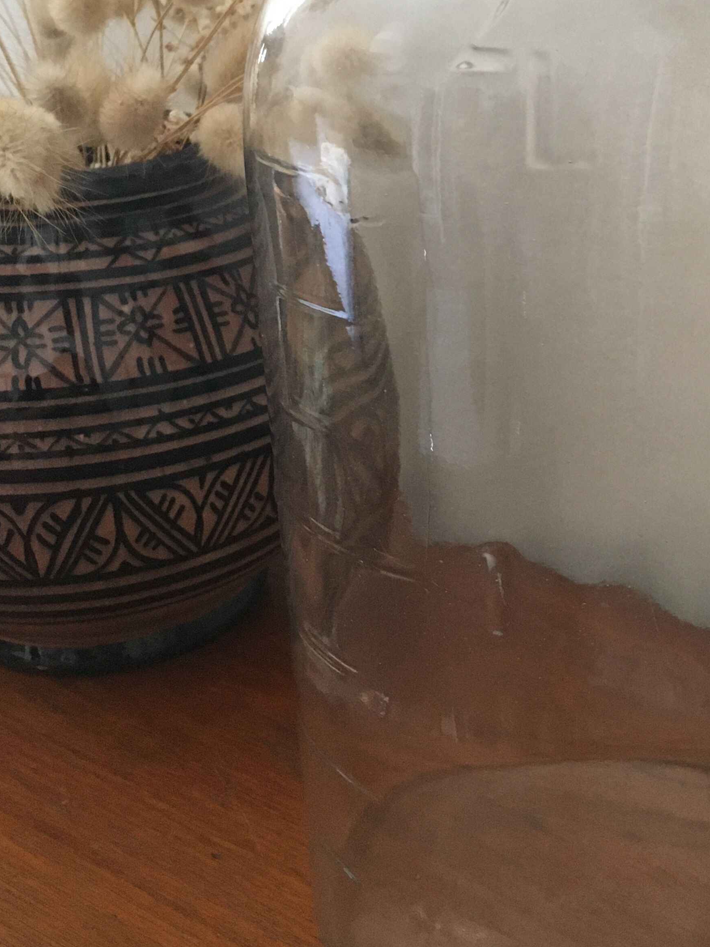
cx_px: 519
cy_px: 321
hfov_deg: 28.7
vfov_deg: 37.8
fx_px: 1368
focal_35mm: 50
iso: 200
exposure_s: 1/17
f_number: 2.2
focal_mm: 4.15
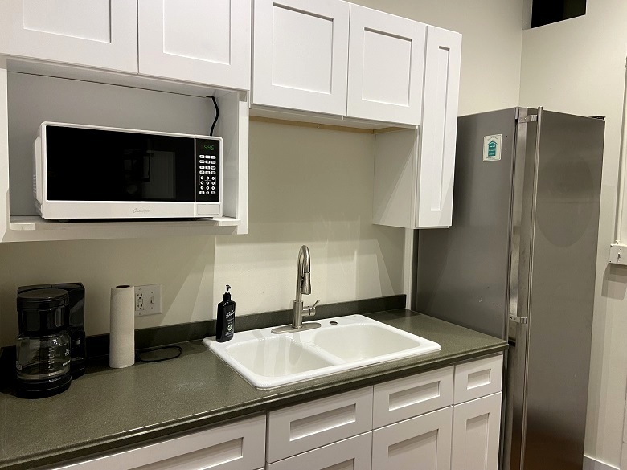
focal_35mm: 26
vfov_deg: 53.1
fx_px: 471
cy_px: 235
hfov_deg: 67.3
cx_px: 314
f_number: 1.8
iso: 125
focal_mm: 4.25
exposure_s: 1/60
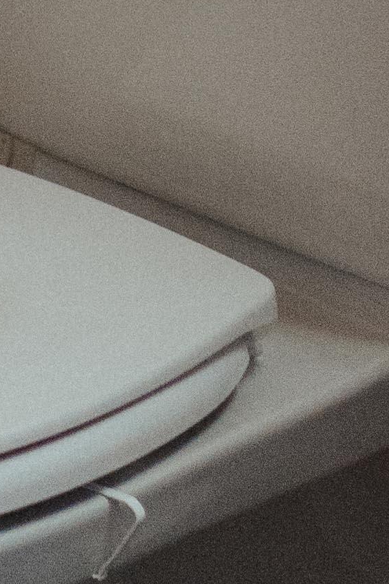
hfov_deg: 3.5
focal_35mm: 390
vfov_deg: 5.0
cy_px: -1339
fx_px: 6321
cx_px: -18
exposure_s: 1/250
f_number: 1.8
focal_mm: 55
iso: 1600
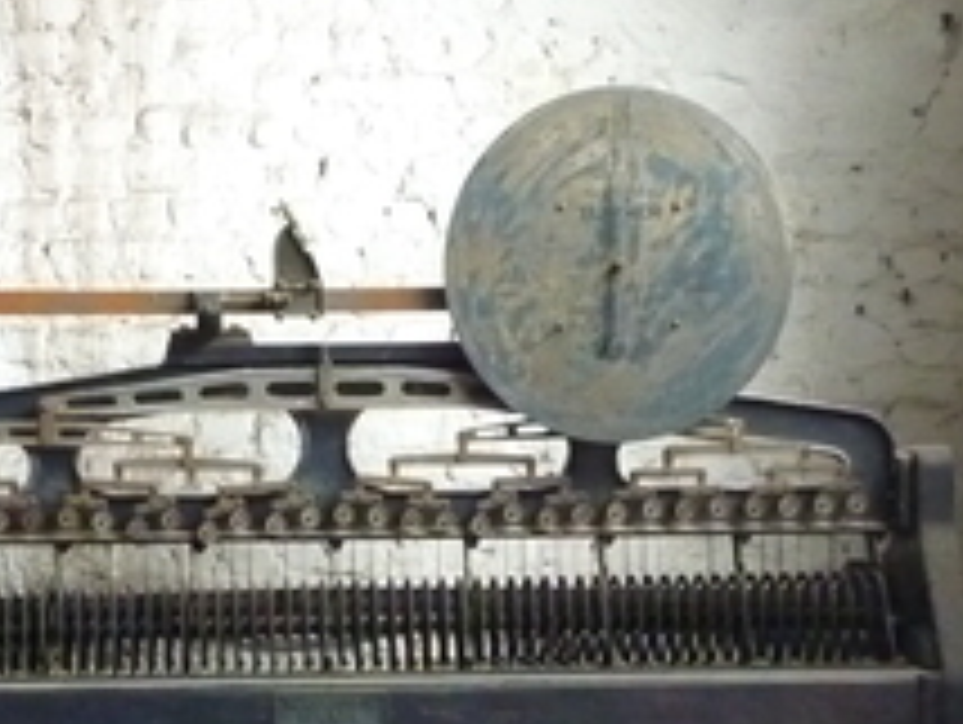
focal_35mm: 70
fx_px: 1950
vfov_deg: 20.4
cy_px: 711
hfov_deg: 27.6
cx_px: 324
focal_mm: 4.1
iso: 800
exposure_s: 1/50
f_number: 3.3
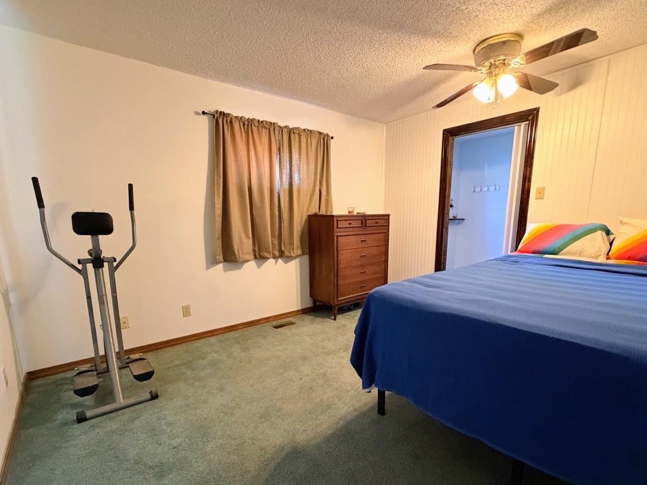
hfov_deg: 91.0
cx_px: 329
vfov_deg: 74.3
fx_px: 318
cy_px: 277
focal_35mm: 17
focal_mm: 2.22
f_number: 2.2
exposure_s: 1/60
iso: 800
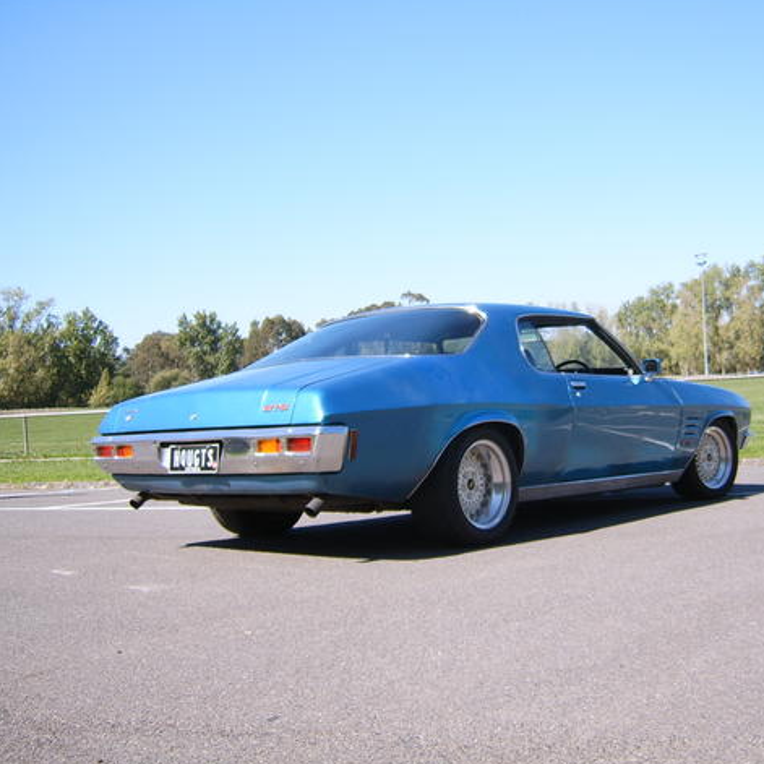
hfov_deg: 39.8
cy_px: 384
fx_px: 1049
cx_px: 464
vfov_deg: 40.0
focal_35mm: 42
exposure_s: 1/1000
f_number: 2.8
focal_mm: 5.8
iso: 50
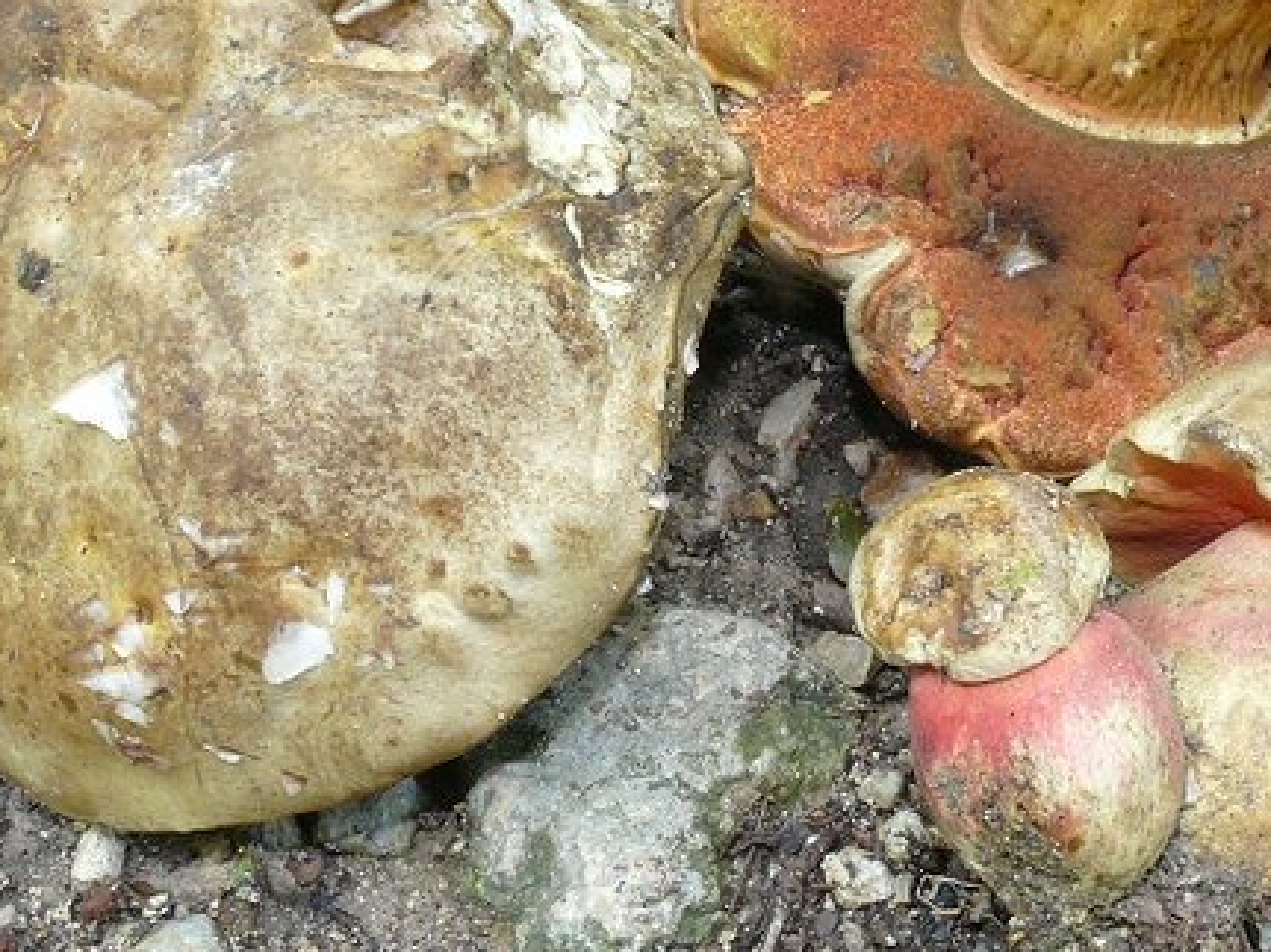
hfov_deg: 36.6
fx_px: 1909
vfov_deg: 28.0
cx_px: 793
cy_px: 389
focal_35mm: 52
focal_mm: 7.4
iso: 100
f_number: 11
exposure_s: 1/2
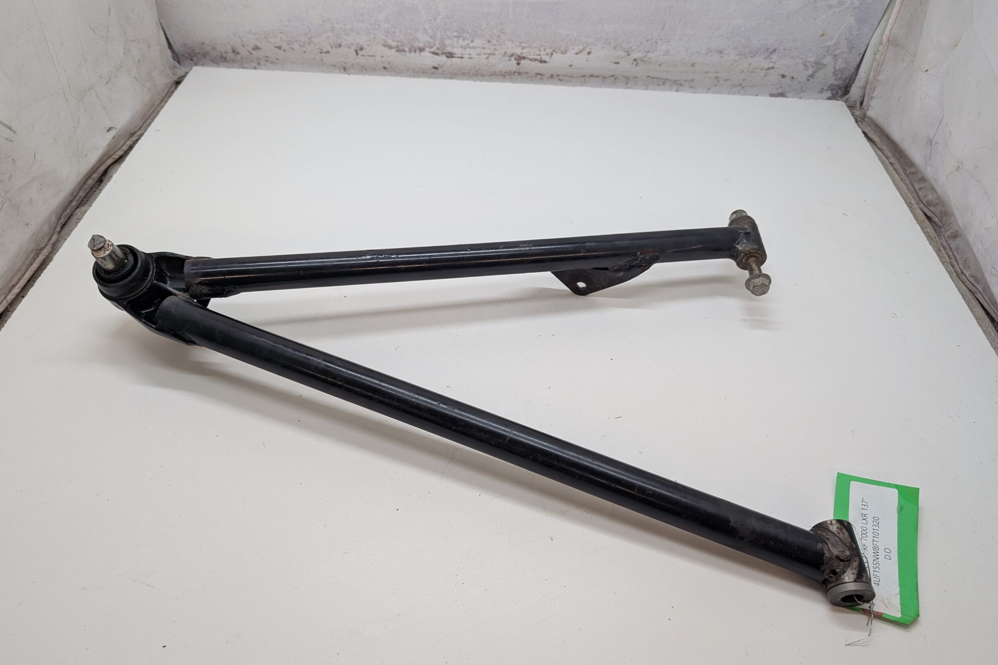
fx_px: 721
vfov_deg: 49.5
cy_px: 352
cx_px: 495
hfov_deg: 69.4
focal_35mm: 26
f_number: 1.68
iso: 97
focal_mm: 6.9
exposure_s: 1/97.1
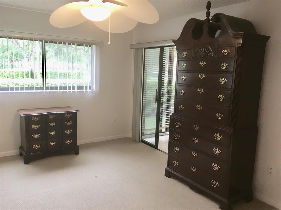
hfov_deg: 61.7
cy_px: 105
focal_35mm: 29
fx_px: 235
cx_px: 140
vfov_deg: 48.2
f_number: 2.2
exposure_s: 1/30
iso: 64
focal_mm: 4.15
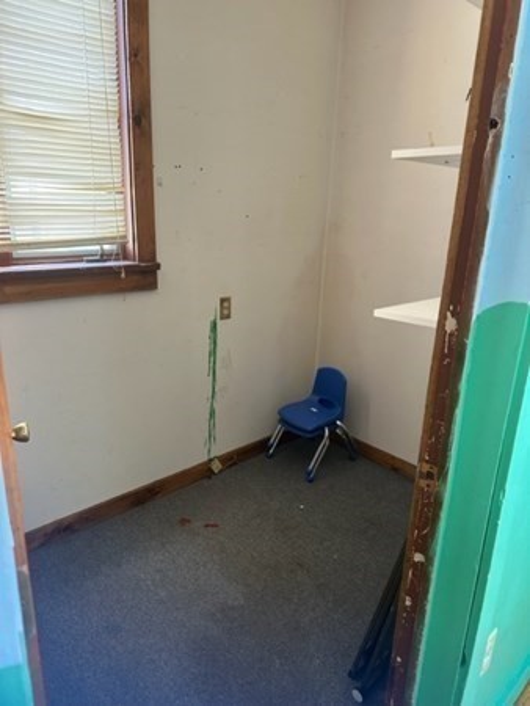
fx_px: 489
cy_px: 353
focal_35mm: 24
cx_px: 265
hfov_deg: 56.9
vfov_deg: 71.6
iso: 200
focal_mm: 6.86
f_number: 1.78
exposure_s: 1/60
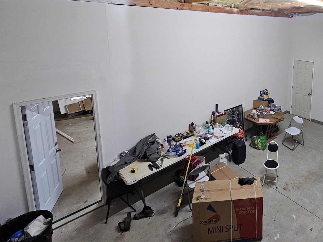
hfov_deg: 71.6
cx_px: 255
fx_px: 196
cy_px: 57
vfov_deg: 59.6
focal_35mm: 21
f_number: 2.2
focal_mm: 2.2
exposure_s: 1/60
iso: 250
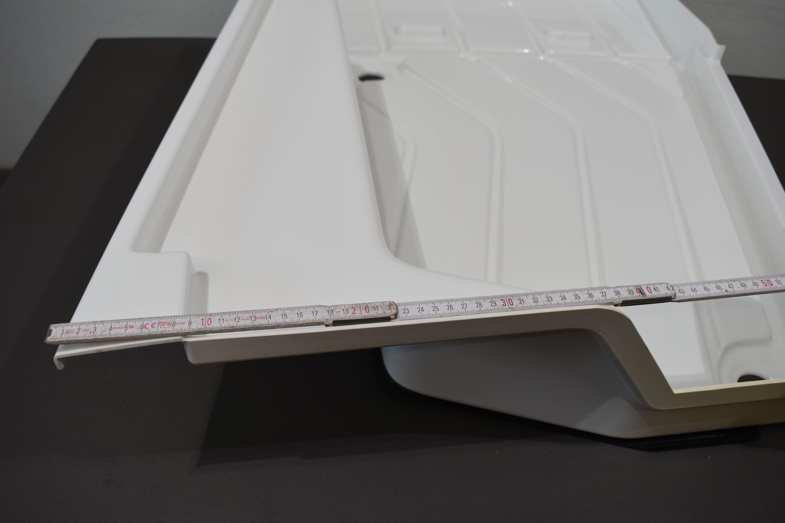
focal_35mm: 32
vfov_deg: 41.7
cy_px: 262
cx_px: 392
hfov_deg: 59.5
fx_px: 687
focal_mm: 21
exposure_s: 1/125
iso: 250
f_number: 5.6
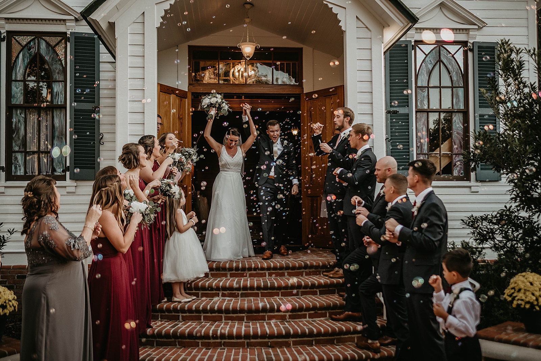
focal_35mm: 35
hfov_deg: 54.4
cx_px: 270
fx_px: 526
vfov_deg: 37.9
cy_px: 180
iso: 400
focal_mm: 23
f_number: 1.4
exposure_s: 1/800
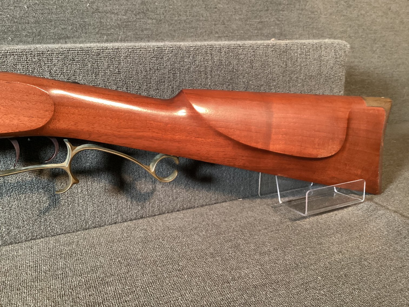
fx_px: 366
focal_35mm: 31
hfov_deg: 58.3
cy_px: 154
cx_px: 204
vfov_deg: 45.4
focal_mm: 3.3
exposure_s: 1/30
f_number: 2.4
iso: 320
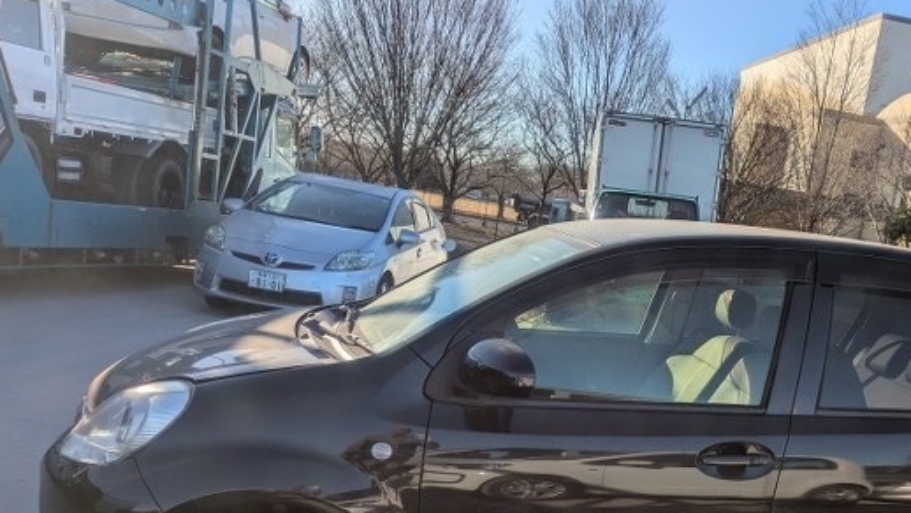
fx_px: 1015
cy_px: 436
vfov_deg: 27.6
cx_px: 623
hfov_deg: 47.4
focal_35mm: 42
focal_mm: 5.43
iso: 44
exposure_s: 1/1692
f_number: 1.89
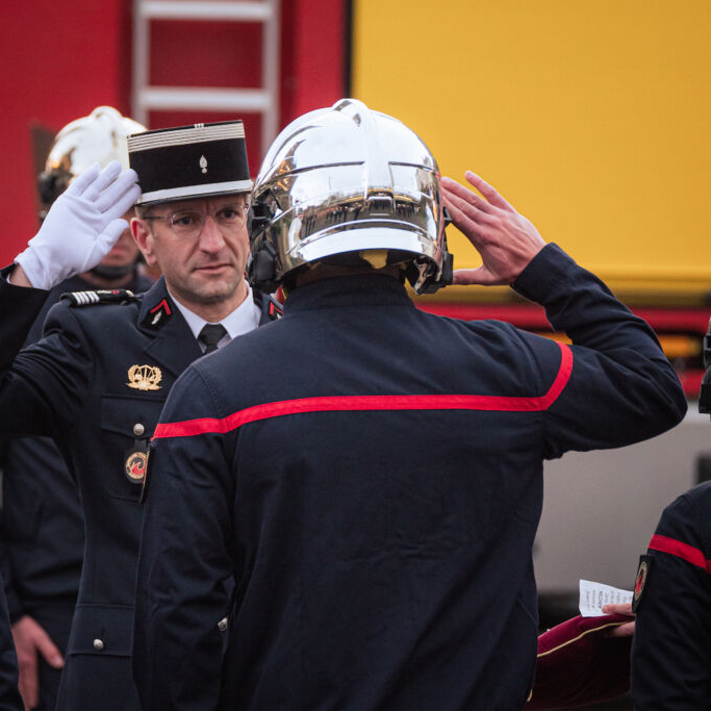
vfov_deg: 4.0
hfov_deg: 4.0
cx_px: 288
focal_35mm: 435
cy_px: 362
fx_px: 10109
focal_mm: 168
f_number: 3.9
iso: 800
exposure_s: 1/50
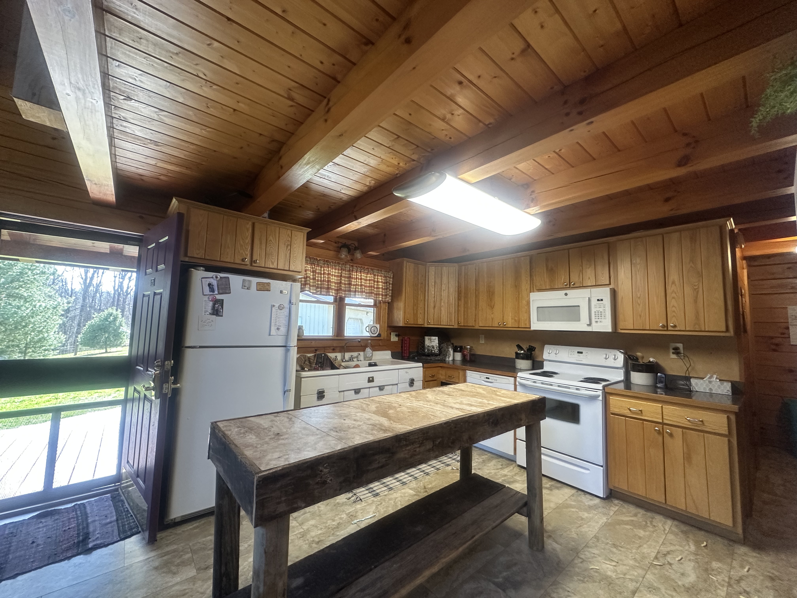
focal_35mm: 14
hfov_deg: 102.1
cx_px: 398
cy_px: 299
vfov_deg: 85.7
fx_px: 322
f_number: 2.2
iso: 250
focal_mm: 2.22
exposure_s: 1/120
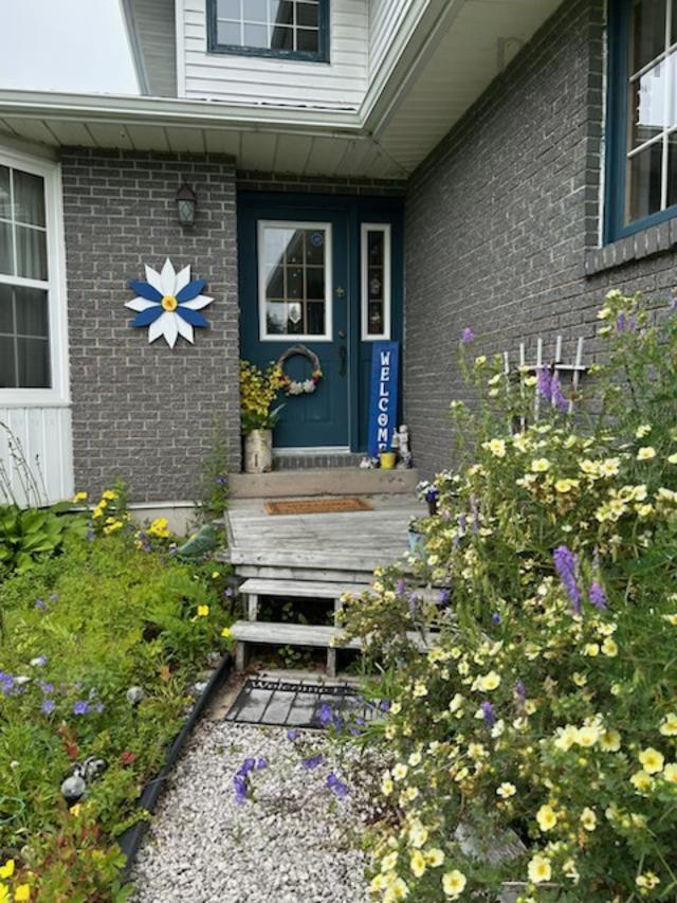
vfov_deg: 67.3
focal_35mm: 26
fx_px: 678
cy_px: 452
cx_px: 338
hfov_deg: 53.1
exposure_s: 1/1266
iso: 50
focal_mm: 5.7
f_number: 1.5
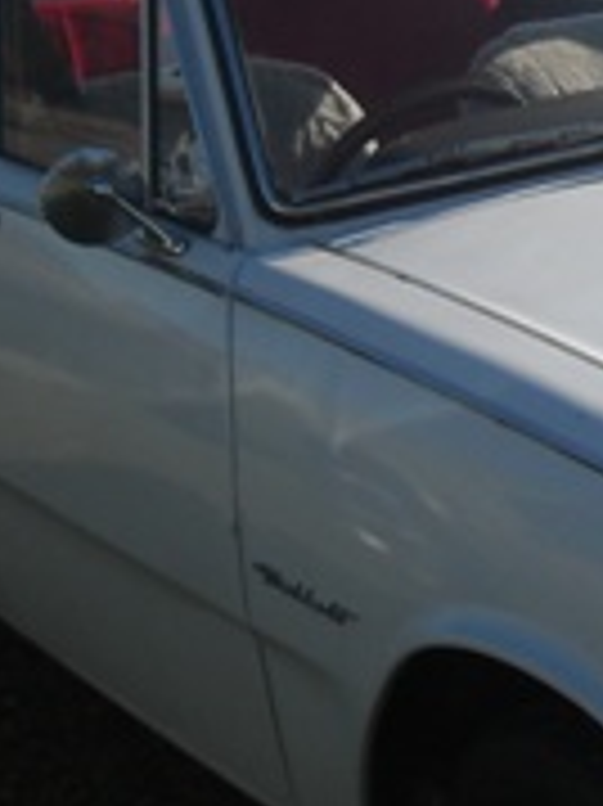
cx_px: 756
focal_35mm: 125
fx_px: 2907
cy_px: 347
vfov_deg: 15.8
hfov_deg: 11.6
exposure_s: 1/309
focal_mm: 5.7
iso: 64
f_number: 5.6
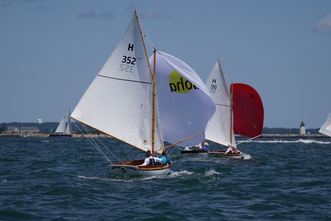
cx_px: 166
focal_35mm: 294
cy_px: 110
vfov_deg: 4.7
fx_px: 2702
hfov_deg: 7.0
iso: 100
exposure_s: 1/1600
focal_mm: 196
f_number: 5.6
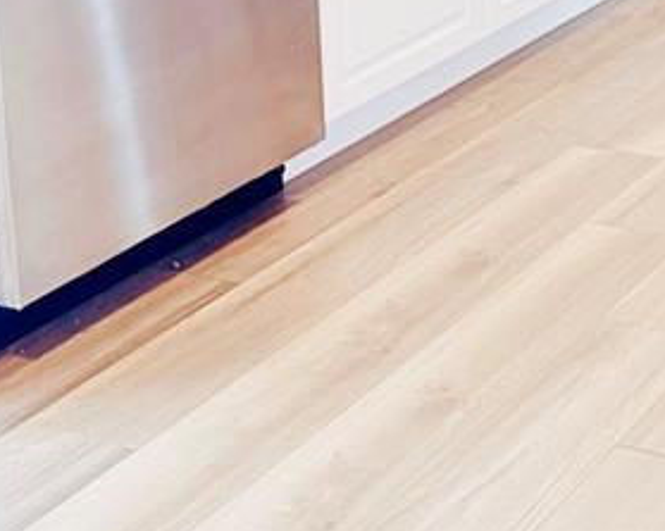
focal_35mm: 86
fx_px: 1692
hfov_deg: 19.8
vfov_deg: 15.9
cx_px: 939
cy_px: -336
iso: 160
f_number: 1.78
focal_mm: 6.76
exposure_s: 1/120
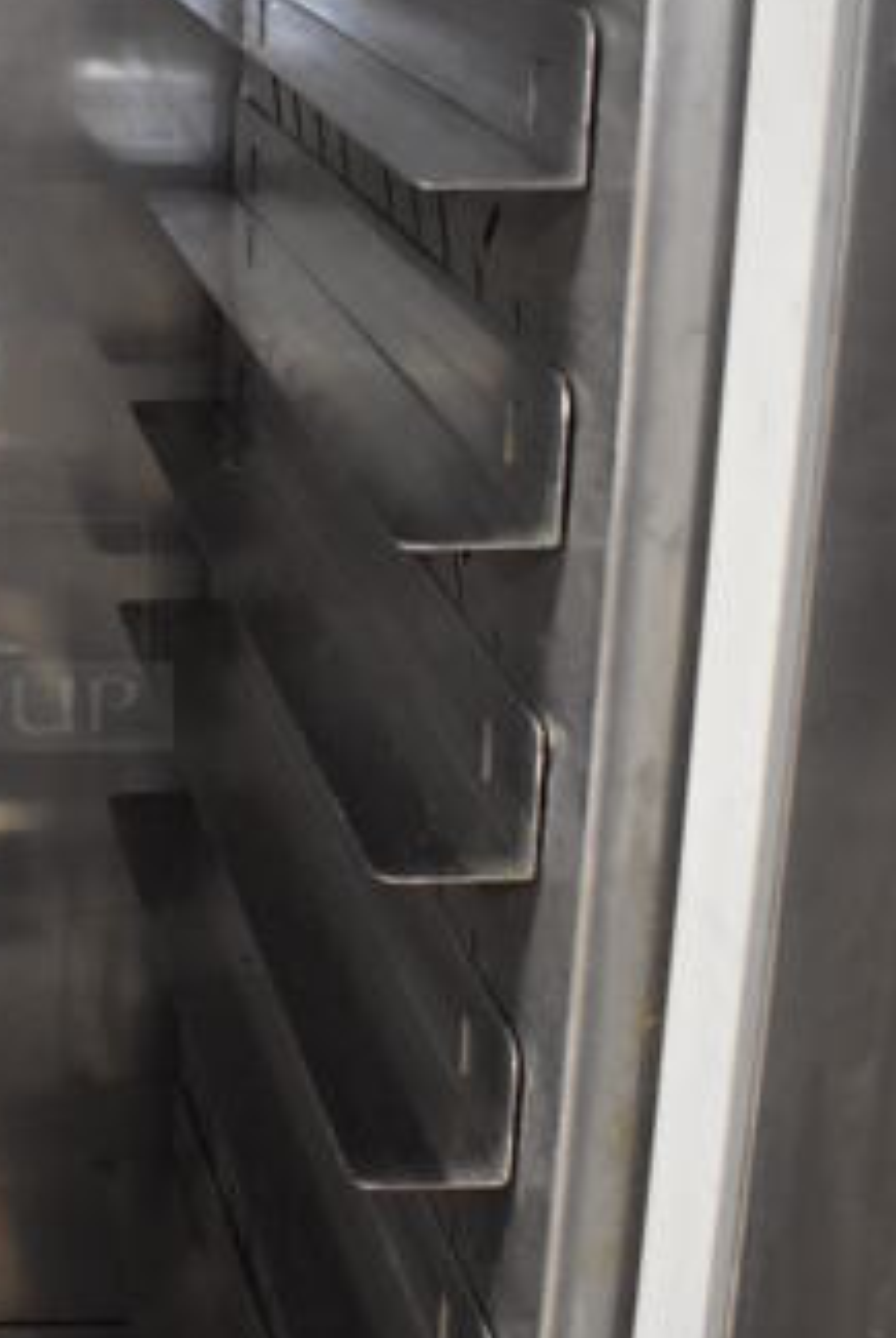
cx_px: -285
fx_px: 2828
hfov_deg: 16.9
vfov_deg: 26.6
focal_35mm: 76
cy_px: 535
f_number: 3.5
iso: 3200
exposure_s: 1/30
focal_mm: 18
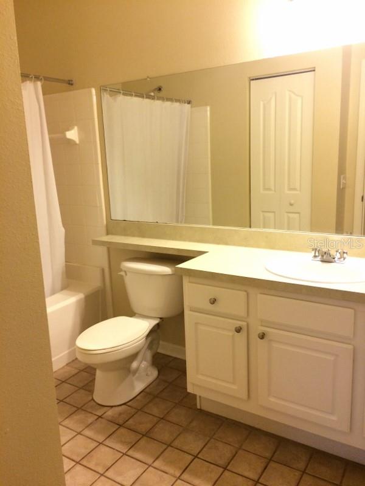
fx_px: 408
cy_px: 243
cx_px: 182
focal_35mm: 29
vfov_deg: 61.7
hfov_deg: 48.2
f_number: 2.2
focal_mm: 4.15
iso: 125
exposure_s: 1/30
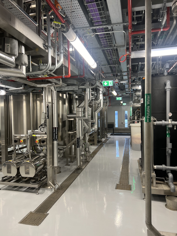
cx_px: 88
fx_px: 177
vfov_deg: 67.3
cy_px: 118
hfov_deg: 53.1
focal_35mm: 26
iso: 80
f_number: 1.5
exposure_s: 1/100
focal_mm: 5.7
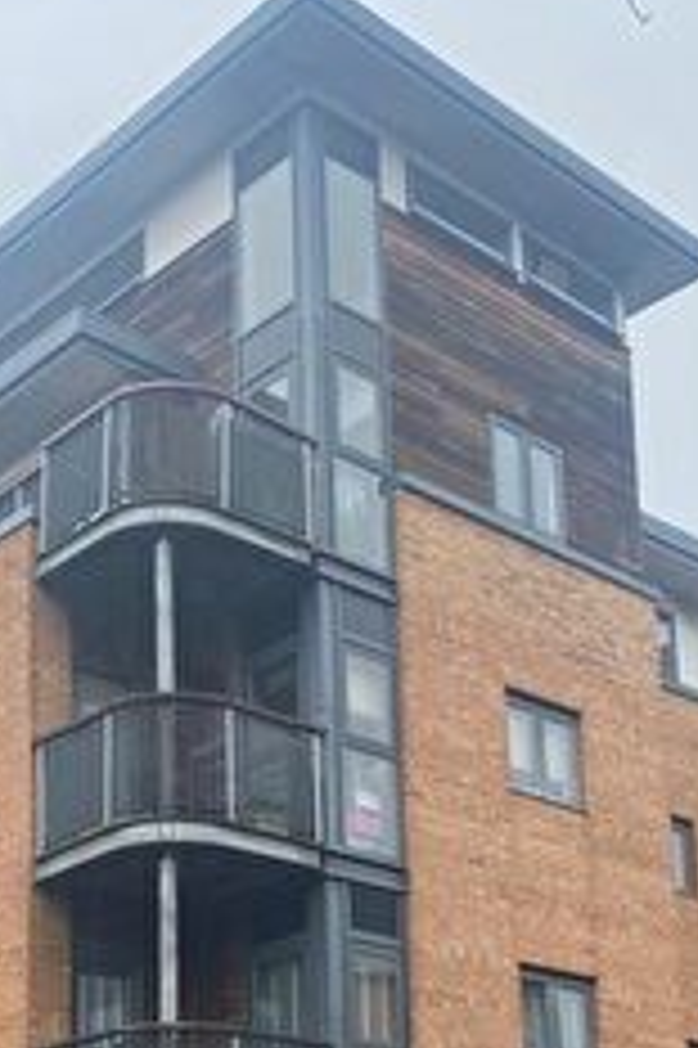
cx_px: 347
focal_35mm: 61
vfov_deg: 31.2
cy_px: 969
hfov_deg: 22.2
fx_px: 1777
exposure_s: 1/990
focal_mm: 4.25
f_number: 1.8
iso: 32
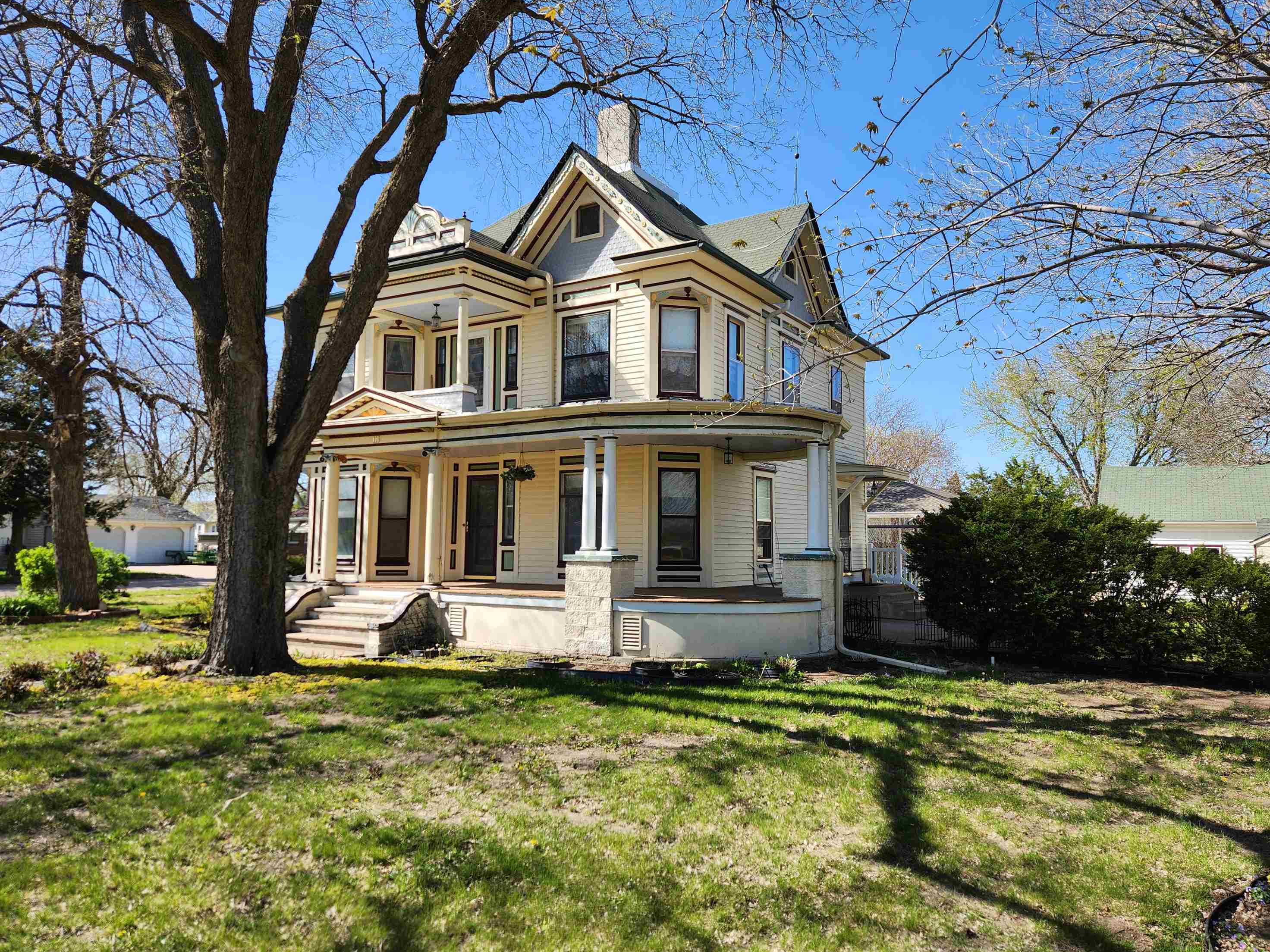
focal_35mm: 24
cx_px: 656
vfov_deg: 56.8
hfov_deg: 71.6
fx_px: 881
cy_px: 478
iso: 20
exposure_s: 1/868
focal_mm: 5.4
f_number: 1.8
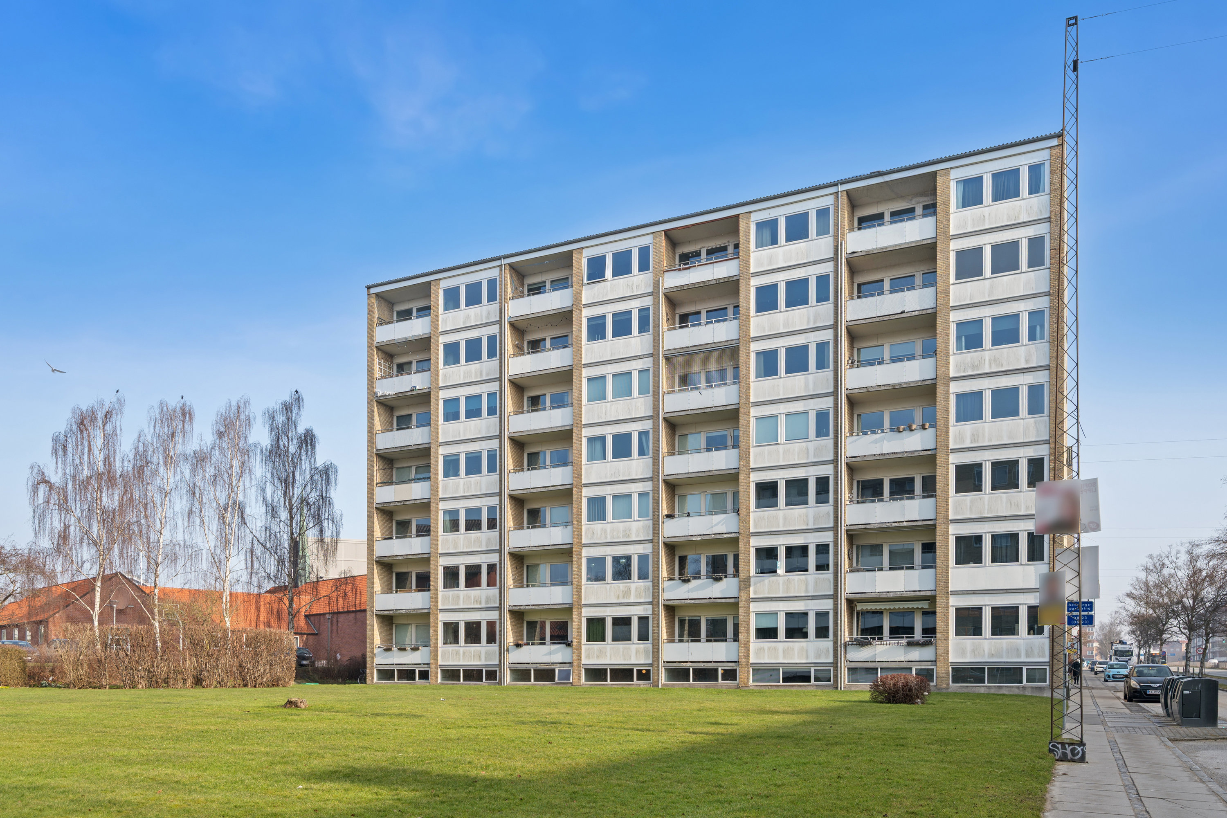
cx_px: 614
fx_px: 835
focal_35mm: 24
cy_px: 409
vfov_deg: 52.2
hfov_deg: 72.6
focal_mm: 24.5
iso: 80
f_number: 6.3
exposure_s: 1/125
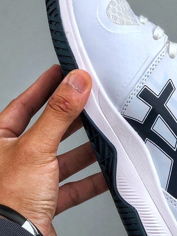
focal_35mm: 126
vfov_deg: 15.6
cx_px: 143
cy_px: 129
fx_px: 858
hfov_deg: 11.7
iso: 25
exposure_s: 1/100
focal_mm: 6.6
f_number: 2.8
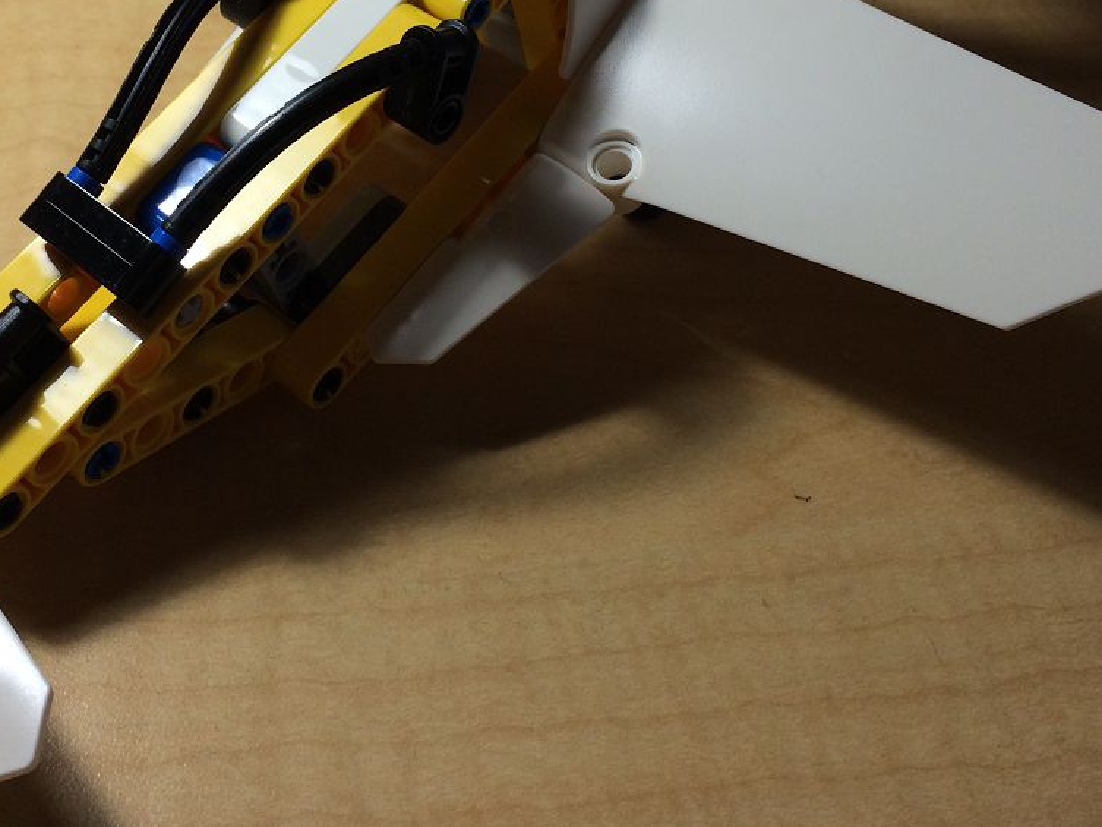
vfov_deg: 27.3
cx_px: 379
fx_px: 1656
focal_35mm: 52
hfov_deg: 36.5
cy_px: 122
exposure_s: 1/120
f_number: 2.2
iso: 64
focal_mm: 4.12
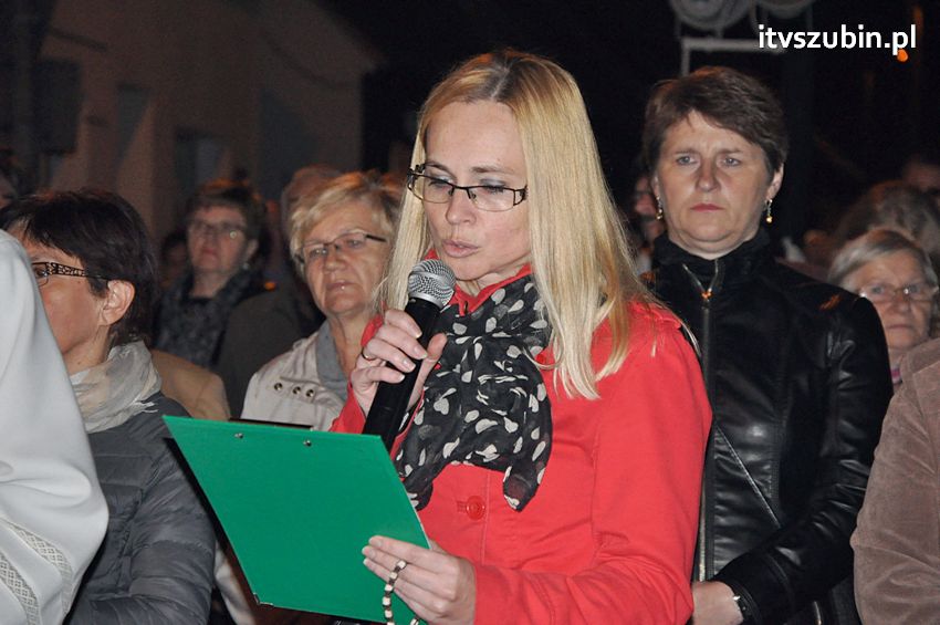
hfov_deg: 14.0
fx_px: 3835
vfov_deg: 9.3
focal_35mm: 147
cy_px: 312
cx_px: 470
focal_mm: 98
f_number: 5.6
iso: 2000
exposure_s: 1/60
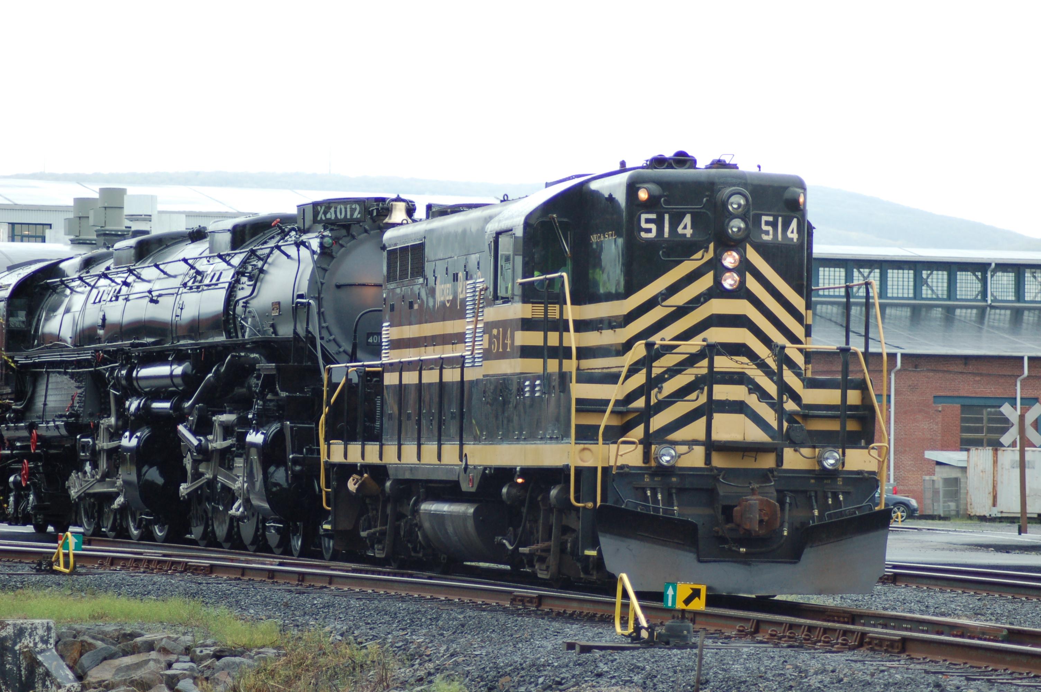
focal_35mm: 158
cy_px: 346
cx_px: 520
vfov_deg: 8.7
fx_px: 4550
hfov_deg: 13.1
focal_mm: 105
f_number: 4.2
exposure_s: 1/200
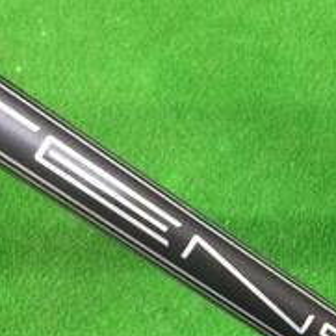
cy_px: 238
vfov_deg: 17.9
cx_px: 265
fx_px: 1065
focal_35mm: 97
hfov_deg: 17.8
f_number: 2.4
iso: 200
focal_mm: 3.3
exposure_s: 1/24
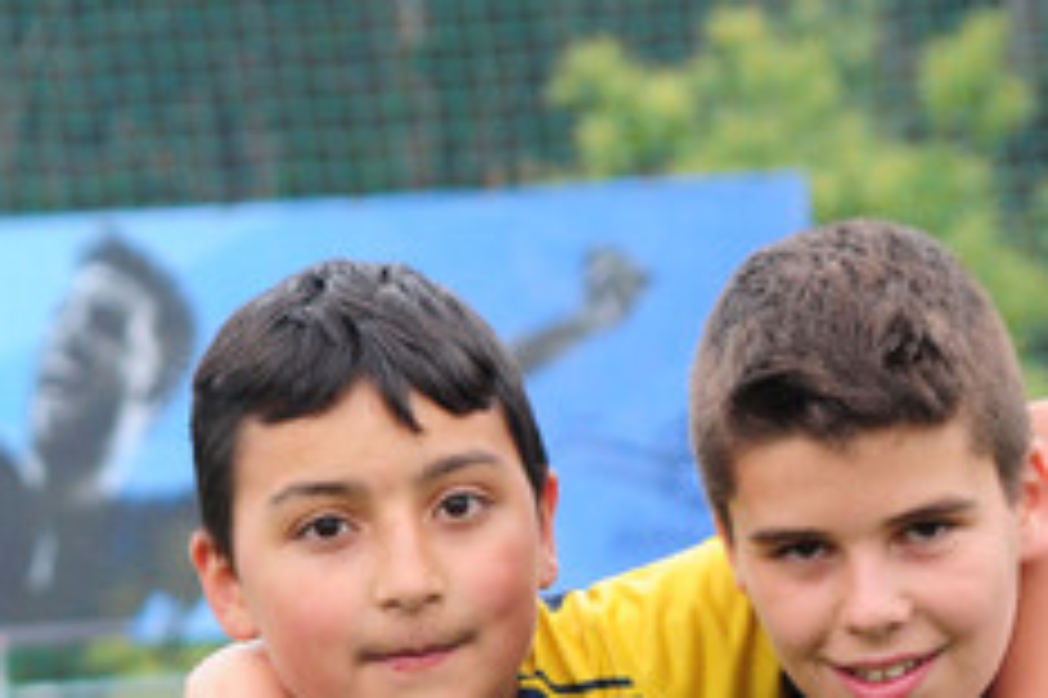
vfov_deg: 4.3
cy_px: 781
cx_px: 360
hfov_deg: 6.4
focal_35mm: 321
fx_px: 9338
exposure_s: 1/160
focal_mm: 86
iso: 400
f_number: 7.1
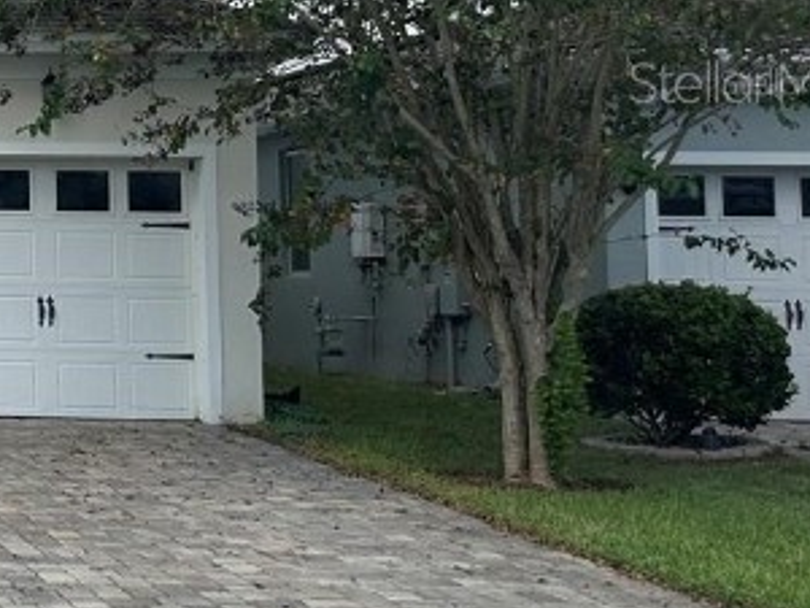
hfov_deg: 19.7
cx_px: -500
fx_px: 1919
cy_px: 81
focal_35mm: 82
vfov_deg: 17.8
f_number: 1.78
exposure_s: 1/3717
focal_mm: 6.86
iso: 80
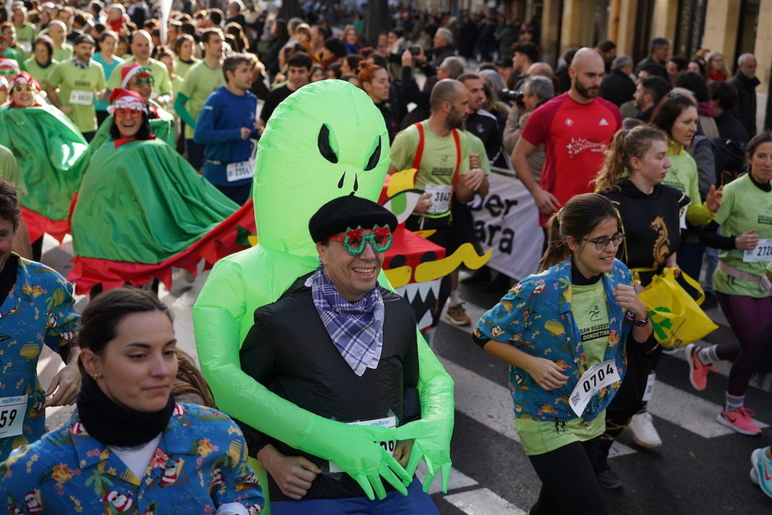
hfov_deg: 38.9
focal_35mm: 51
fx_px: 1094
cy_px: 258
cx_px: 386
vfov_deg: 26.5
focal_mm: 51
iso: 500
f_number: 4
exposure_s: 1/1000
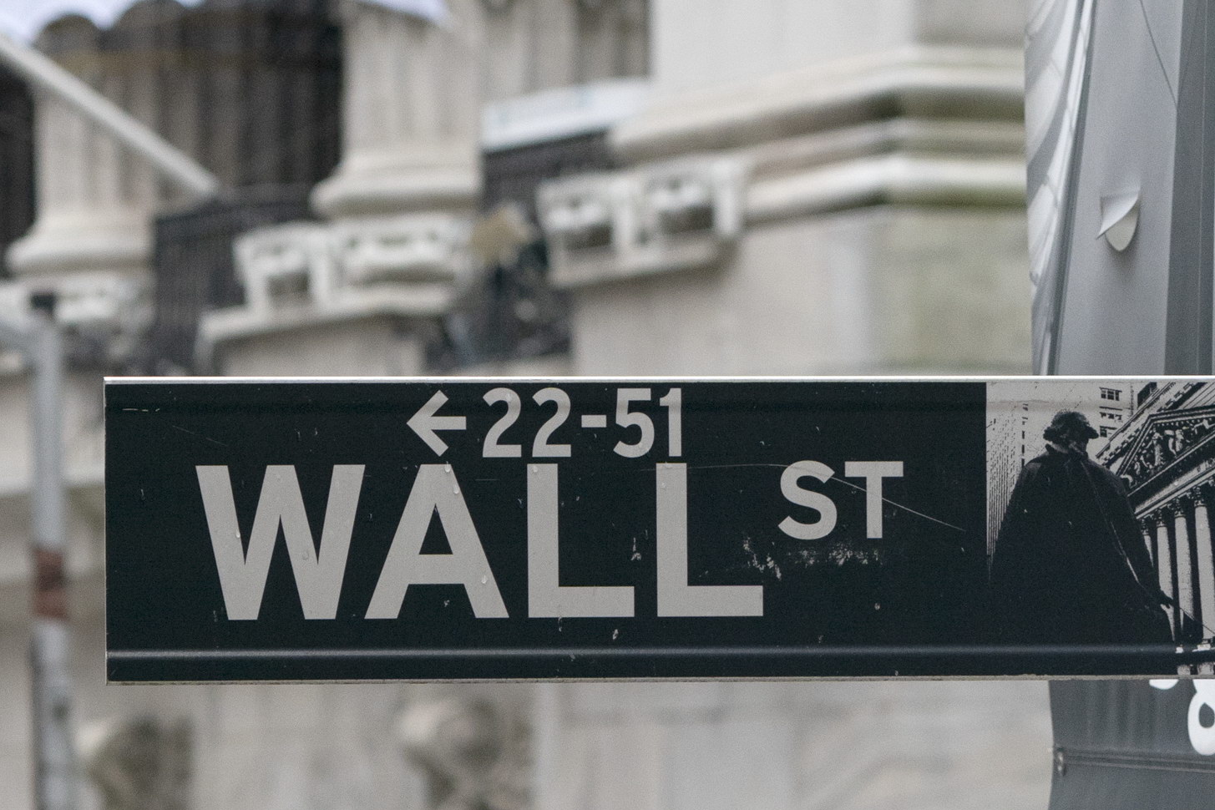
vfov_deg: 5.0
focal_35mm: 275
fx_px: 9281
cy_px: 499
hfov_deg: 7.5
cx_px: 293
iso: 2000
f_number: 5.6
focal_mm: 100
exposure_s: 1/640
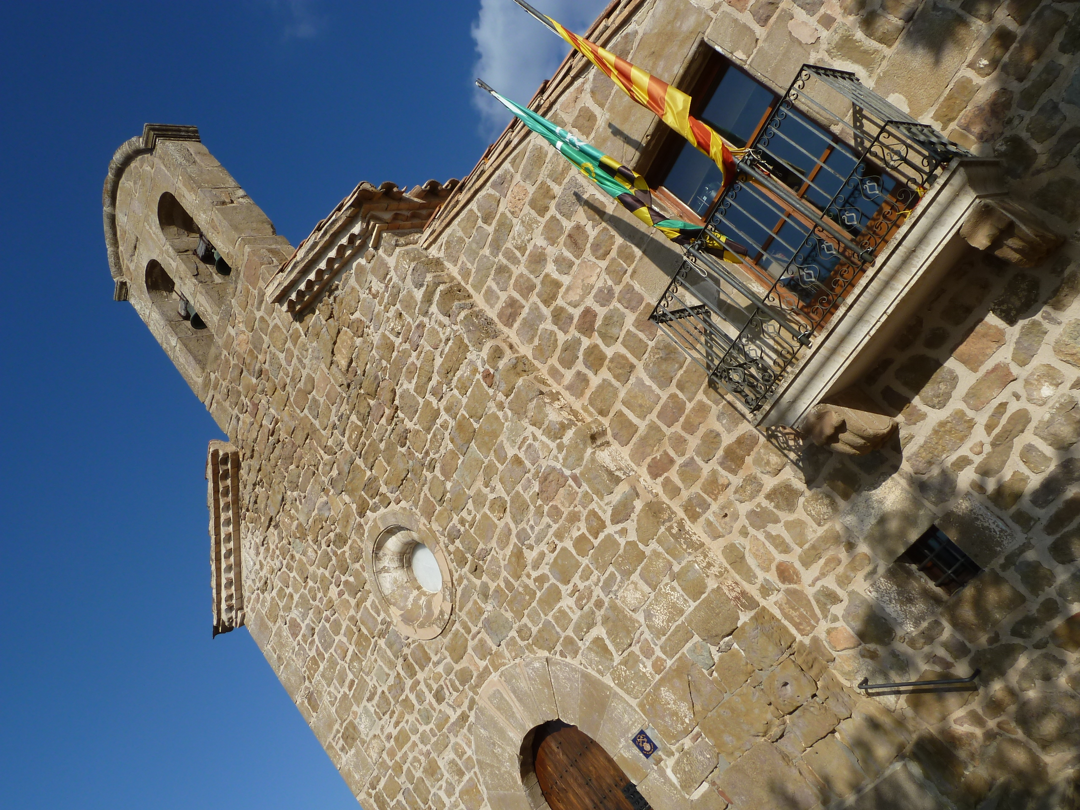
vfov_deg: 51.4
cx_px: 540
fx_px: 842
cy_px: 405
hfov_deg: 65.3
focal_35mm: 27
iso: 80
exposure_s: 1/500
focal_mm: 4.4
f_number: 5.6
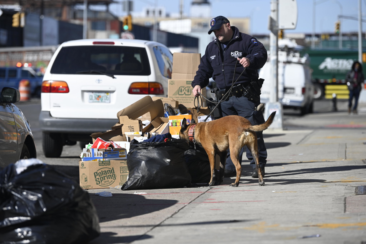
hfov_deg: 12.5
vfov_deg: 8.3
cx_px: 183
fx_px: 1677
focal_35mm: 165
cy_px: 122
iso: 320
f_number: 4
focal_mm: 165
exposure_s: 1/4000
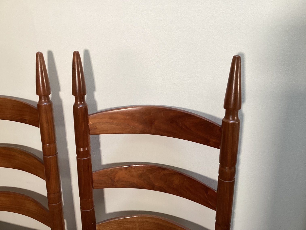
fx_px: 274
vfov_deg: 45.4
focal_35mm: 31
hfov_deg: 58.3
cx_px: 153
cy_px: 115
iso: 100
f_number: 2.4
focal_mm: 3.3
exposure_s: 1/60
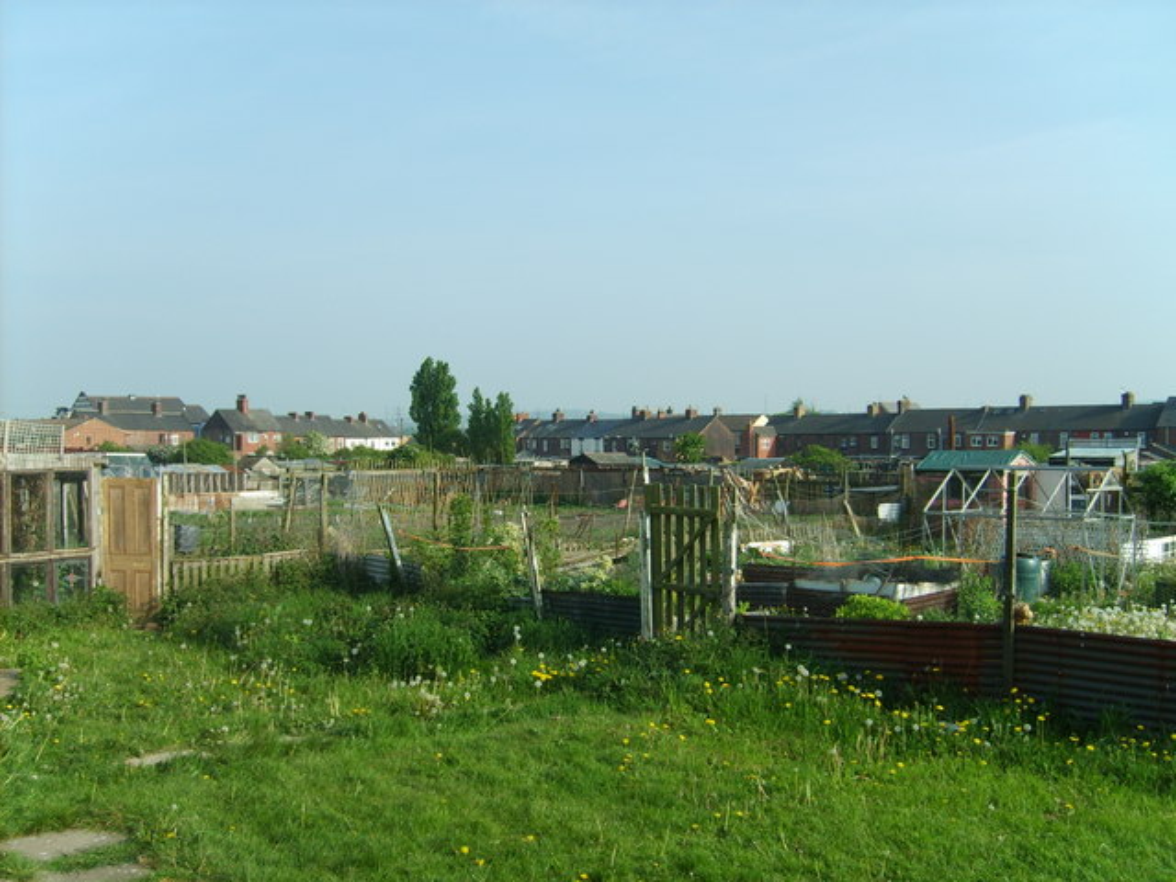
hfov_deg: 52.6
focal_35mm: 35
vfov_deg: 40.7
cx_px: 588
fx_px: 1189
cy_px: 441
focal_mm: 5.8
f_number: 2.8
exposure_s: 1/1000
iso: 50
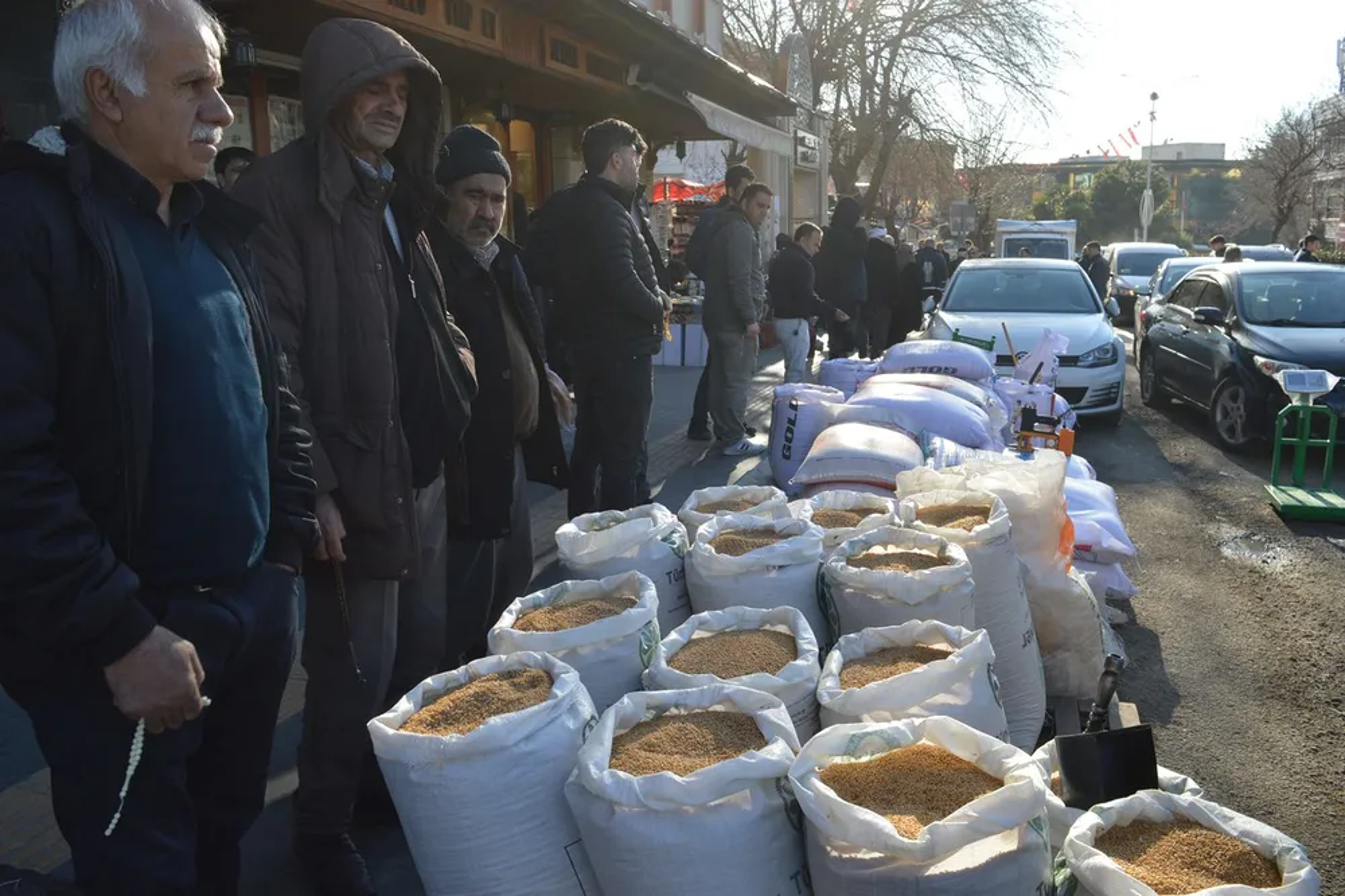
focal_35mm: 27
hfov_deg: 67.4
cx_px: 672
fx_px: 1008
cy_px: 448
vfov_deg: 47.9
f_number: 6.3
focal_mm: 18
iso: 100
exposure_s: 1/160
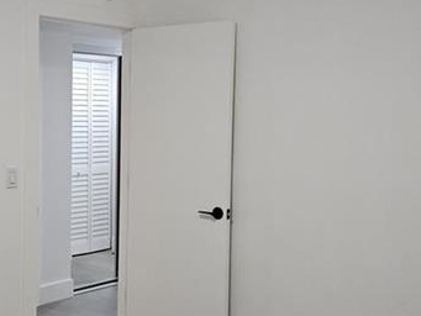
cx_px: 146
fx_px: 657
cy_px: 156
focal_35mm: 54
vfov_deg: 27.0
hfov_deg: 35.2
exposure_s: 1/120
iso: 320
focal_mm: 6.3
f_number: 1.7
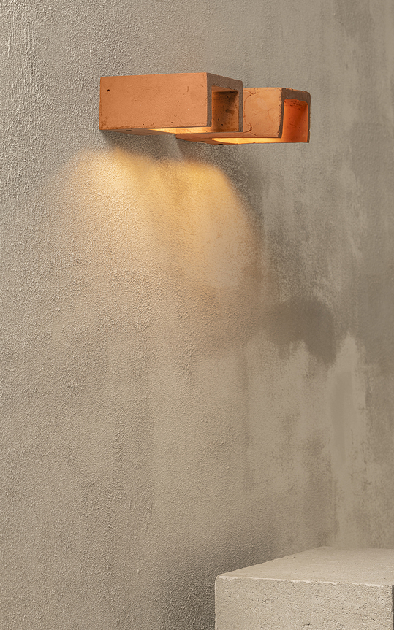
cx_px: 204
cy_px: 315
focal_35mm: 128
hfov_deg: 10.2
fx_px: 2200
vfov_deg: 16.3
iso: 100
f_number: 11
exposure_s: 1/13
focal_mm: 125
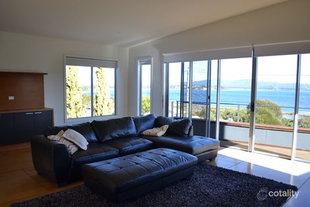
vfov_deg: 47.9
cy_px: 104
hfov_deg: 67.4
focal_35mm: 27
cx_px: 155
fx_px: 232
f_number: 3.5
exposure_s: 1/125
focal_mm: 18
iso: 100
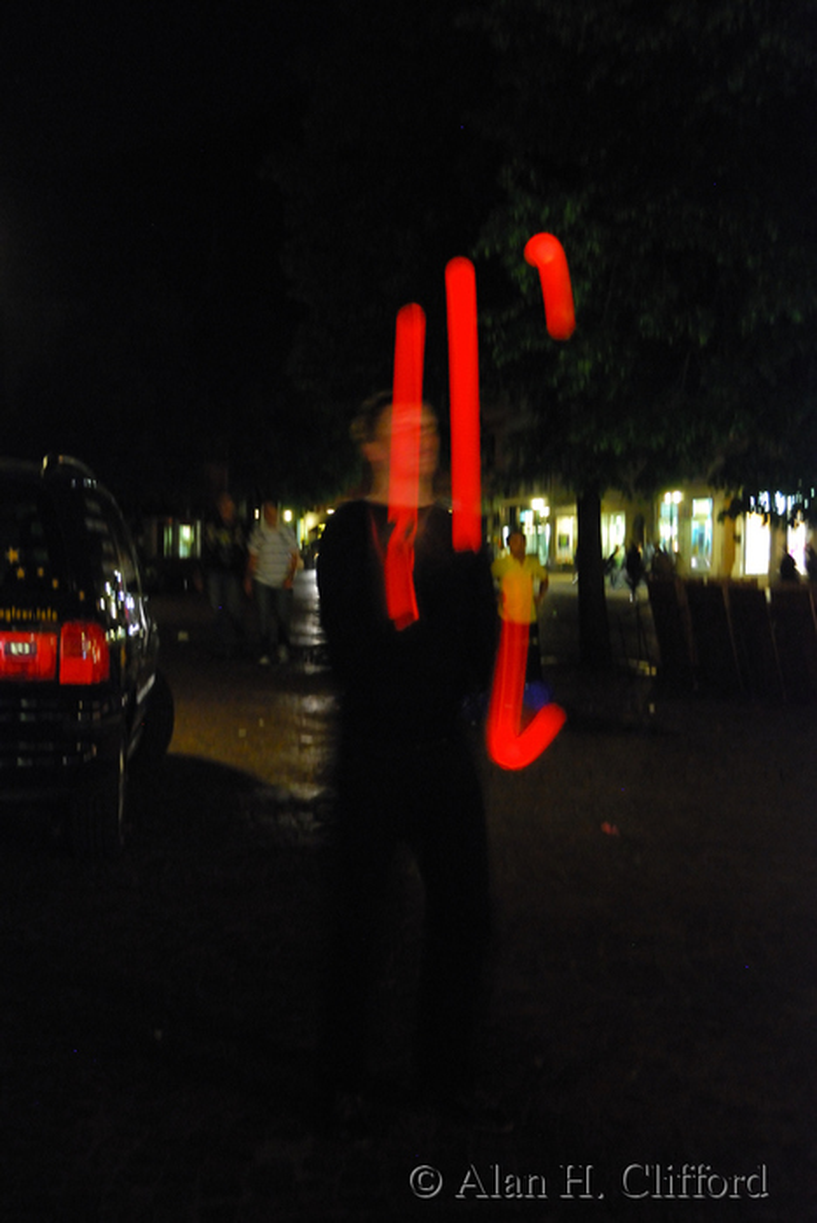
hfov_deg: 28.1
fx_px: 1631
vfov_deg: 41.1
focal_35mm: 48
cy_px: 612
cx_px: 408
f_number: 4.2
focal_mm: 32
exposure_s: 1/4
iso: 1600
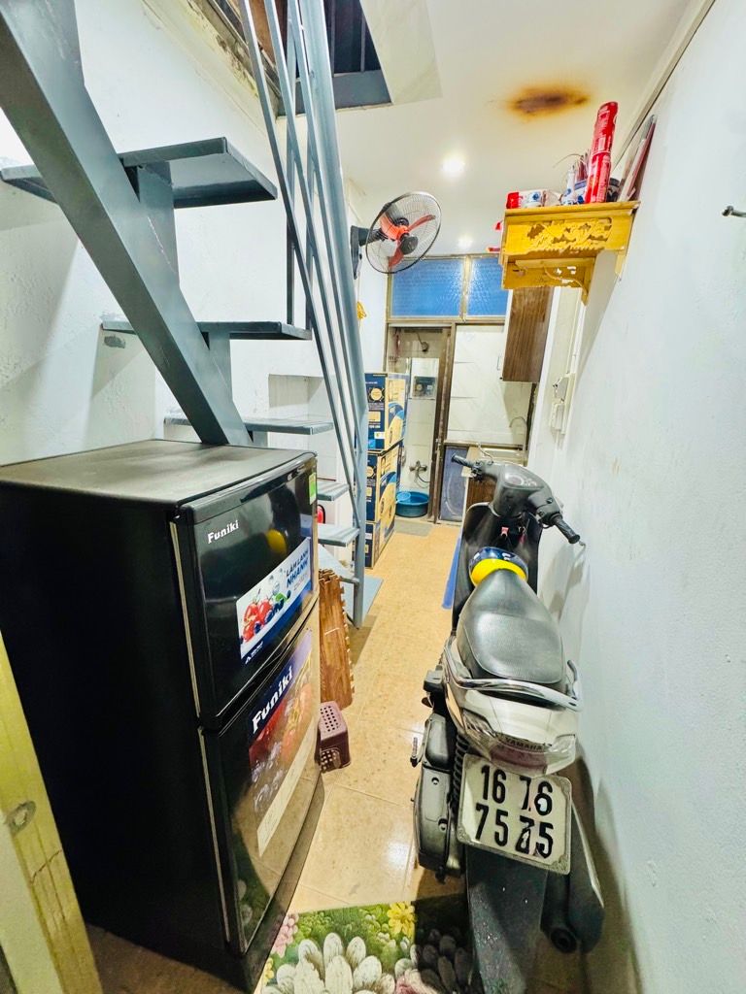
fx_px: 402
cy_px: 497
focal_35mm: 14
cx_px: 373
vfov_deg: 102.1
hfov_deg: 85.7
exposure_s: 1/50
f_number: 2.2
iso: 400
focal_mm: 2.22
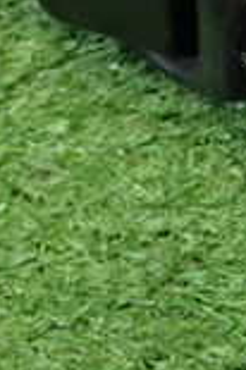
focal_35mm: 165
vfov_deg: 12.1
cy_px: -100
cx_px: 270
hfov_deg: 8.2
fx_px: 1695
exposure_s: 1/40
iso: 400
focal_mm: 7.31
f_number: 2.8
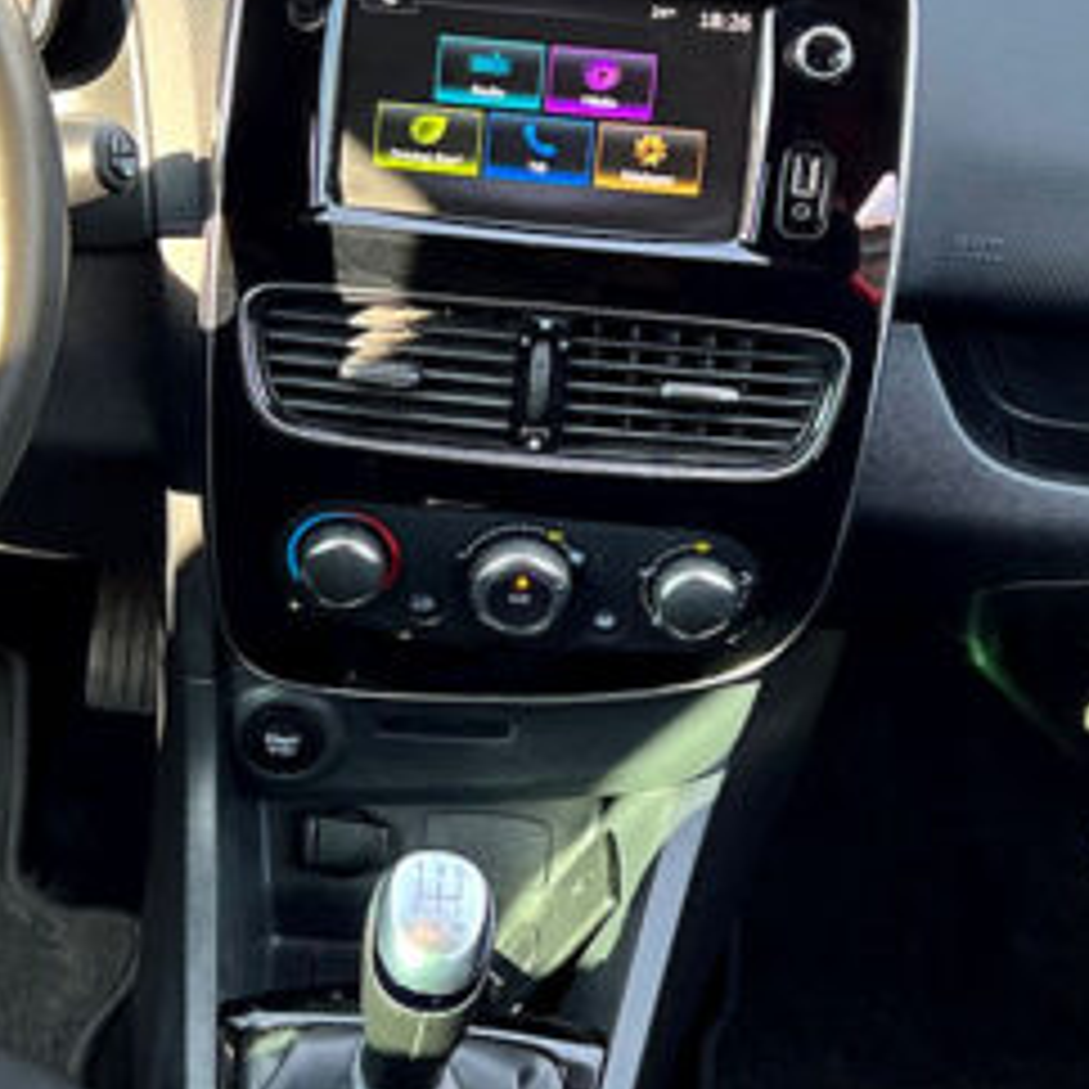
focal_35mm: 76
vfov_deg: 22.8
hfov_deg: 22.7
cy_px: 504
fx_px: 2705
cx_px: 428
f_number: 1.5
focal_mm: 5.7
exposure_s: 1/124
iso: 32
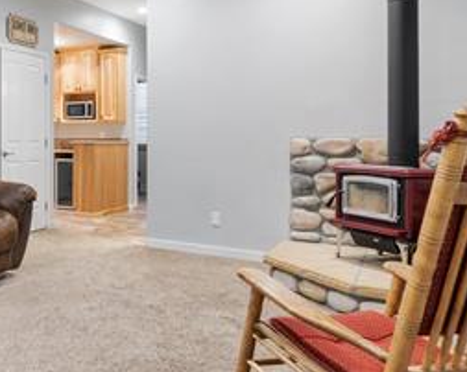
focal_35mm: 38
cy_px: 149
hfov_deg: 42.1
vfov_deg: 39.0
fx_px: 525
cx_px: 9
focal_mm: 16
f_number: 5.6
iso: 100
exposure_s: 4
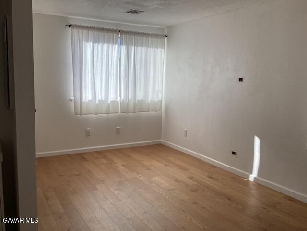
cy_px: 116
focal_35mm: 31
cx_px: 154
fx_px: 275
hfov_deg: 58.4
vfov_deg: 45.4
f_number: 2.4
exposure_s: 1/411
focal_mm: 3.3
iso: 25
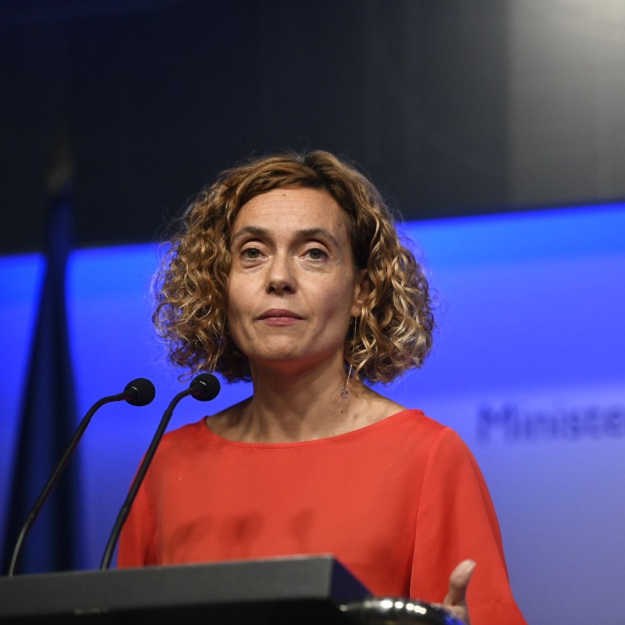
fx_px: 4188
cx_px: 442
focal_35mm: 205
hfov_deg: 8.5
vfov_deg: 8.5
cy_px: 313
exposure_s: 1/800
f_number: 3.2
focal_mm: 160
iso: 2500
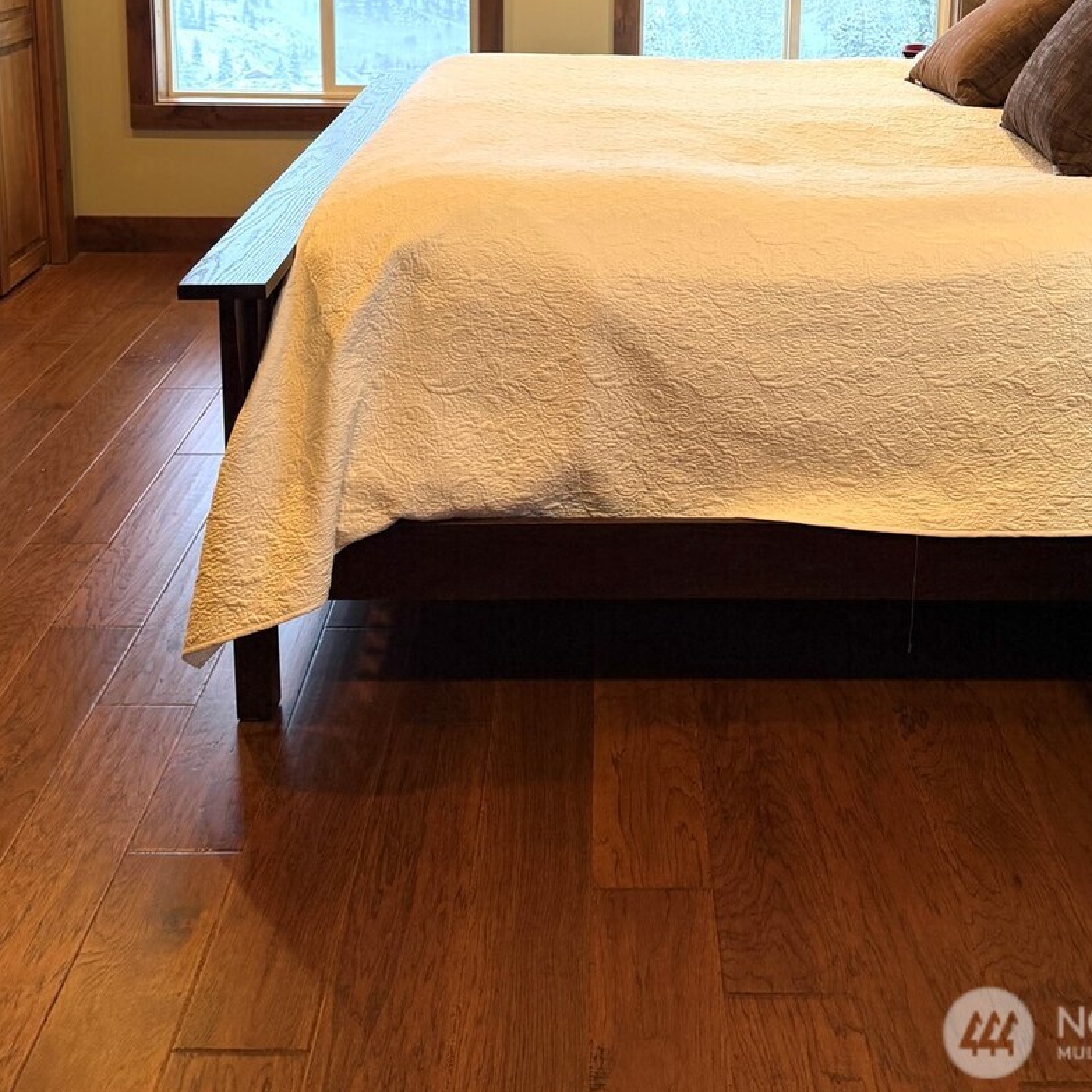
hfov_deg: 42.8
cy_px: 93
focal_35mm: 39
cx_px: 616
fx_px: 1392
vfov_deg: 39.5
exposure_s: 1/146
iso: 160
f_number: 1.78
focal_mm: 6.76
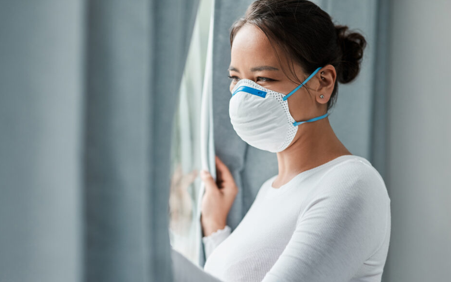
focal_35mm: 95
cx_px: 211
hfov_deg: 21.9
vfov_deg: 13.8
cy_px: 153
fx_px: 1168
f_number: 2.2
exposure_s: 1/320
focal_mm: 85
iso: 400
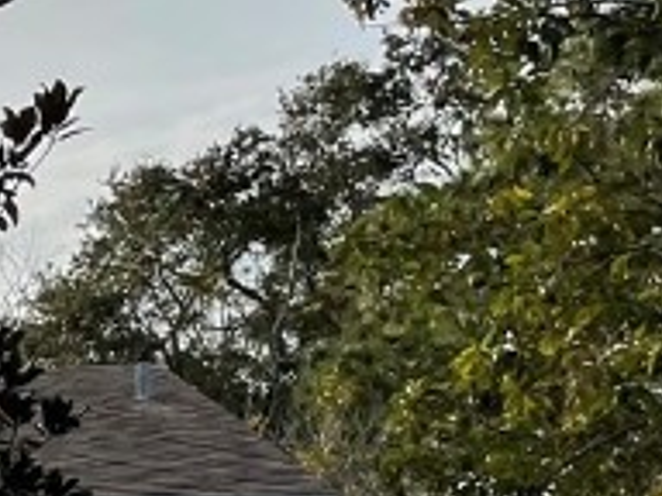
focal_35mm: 139
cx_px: -965
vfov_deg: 10.2
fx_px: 2658
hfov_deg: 11.5
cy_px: 806
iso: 32
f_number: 1.6
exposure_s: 1/5051
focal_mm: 4.2
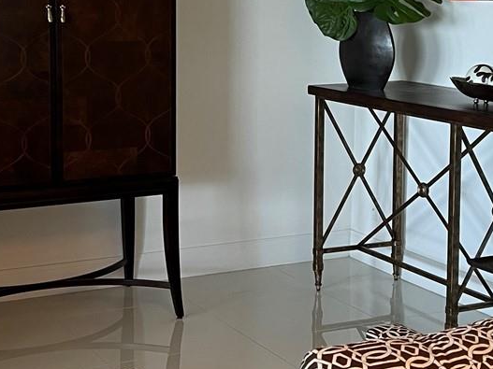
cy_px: 104
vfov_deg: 18.6
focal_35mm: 79
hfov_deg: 24.7
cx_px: 212
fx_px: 1125
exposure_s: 1/60
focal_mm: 5.7
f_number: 1.5
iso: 80
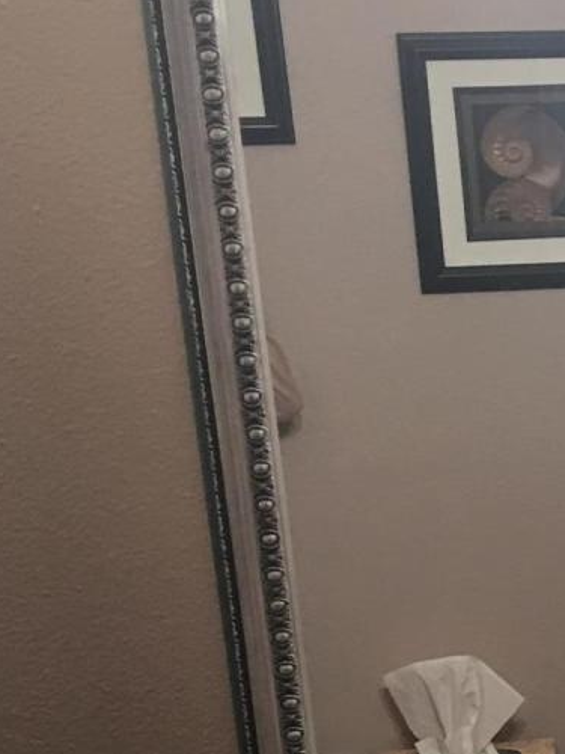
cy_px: 970
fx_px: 2524
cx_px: 1025
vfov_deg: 16.1
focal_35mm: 116
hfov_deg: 11.8
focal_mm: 4.15
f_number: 2.2
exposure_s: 1/15
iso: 25
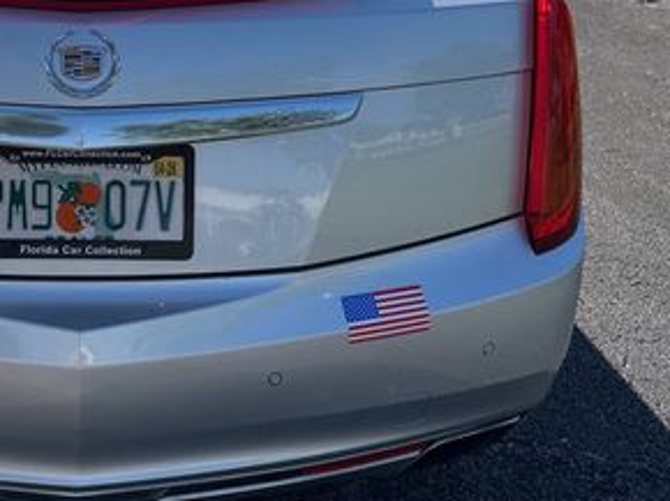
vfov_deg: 26.9
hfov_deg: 34.3
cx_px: 74
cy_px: 92
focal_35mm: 53
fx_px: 1025
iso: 100
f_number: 1.78
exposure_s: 1/4673
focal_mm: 6.76
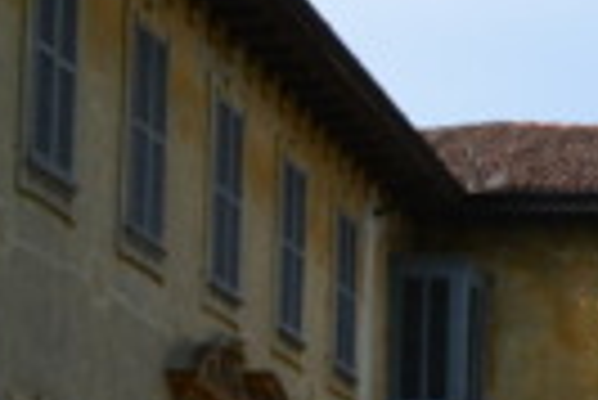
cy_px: 622
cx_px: 1461
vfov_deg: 9.6
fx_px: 2295
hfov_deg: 11.9
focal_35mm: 138
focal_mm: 18
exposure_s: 1/400
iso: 400
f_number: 11
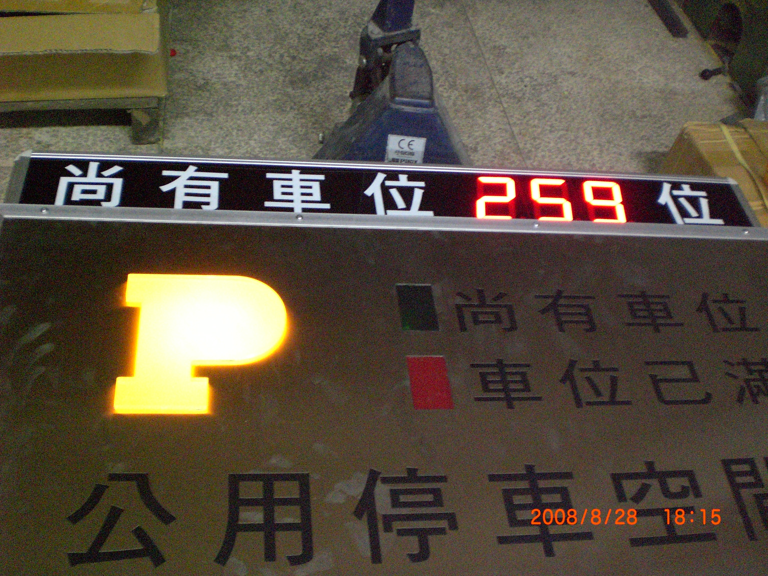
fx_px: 843
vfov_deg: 37.7
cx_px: 384
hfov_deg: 49.0
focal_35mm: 38
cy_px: 288
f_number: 3.1
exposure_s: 1/40
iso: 800
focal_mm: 6.3
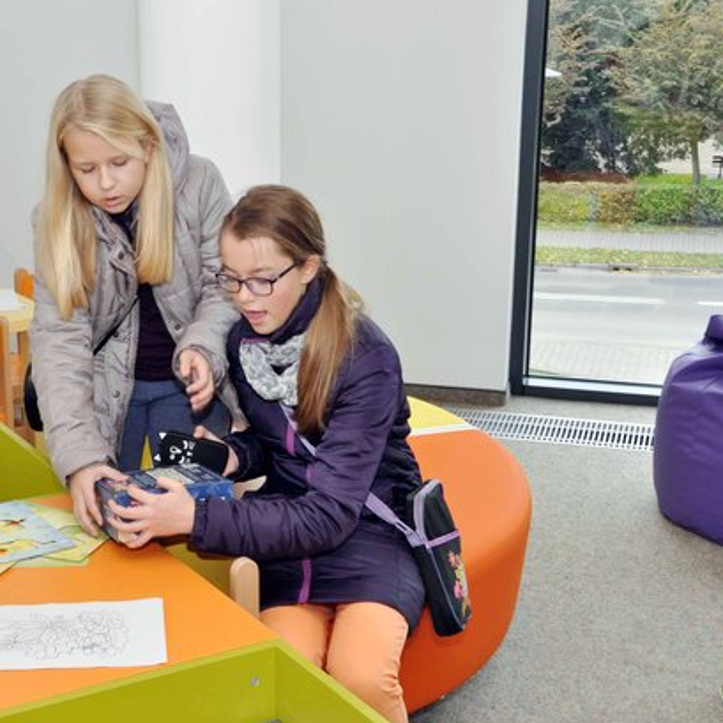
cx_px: 161
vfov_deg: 29.2
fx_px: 1386
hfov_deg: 28.7
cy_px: 348
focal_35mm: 59
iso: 800
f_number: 13
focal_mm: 29
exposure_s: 1/60
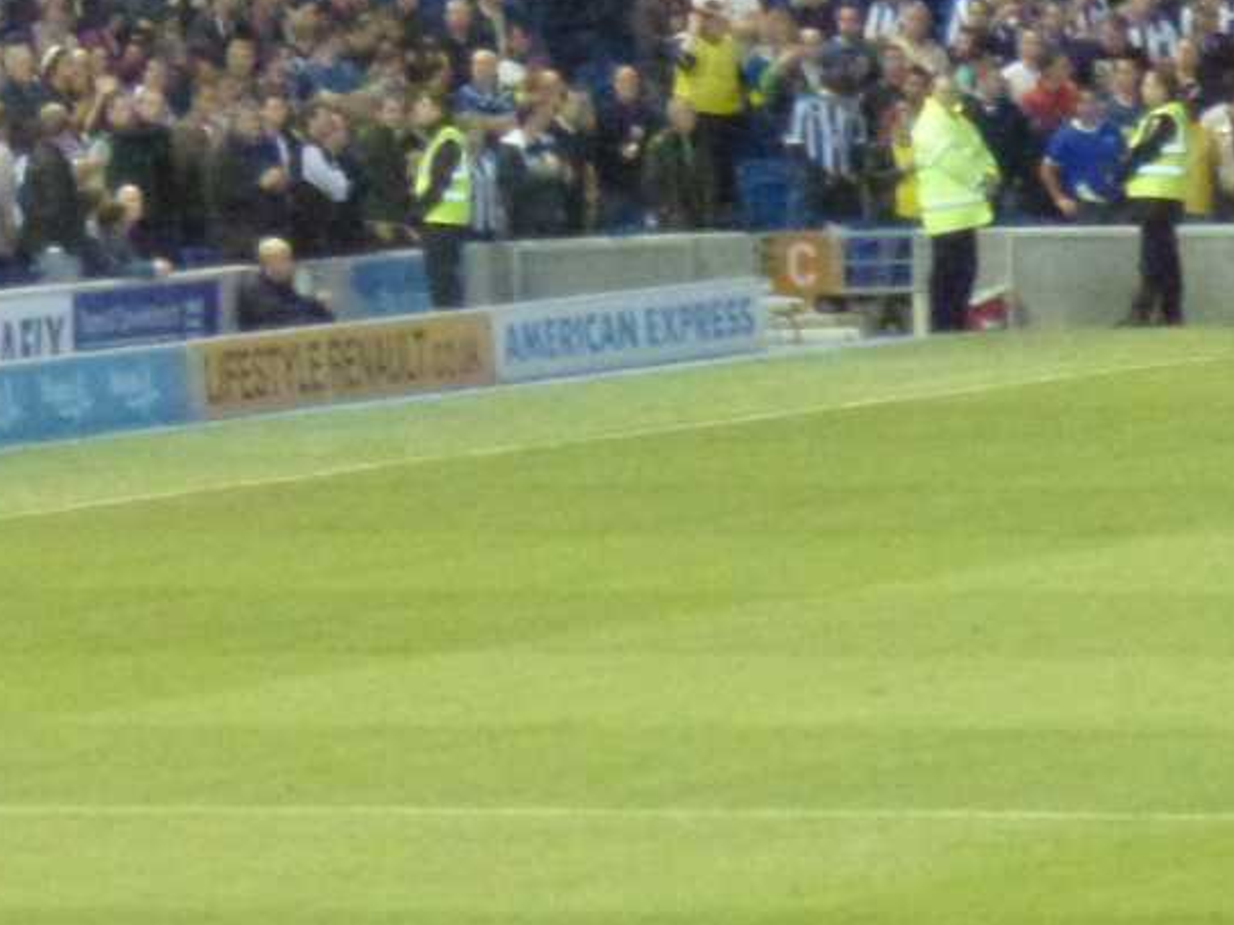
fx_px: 19103
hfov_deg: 3.7
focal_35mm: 536
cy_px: -398
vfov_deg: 2.8
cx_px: -286
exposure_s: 1/40
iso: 1600
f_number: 5.4
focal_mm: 32.6
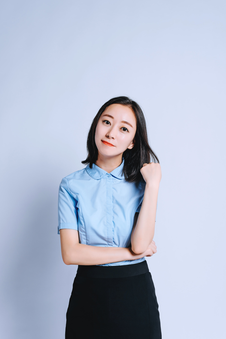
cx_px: 113
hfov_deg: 27.0
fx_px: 470
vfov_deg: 39.6
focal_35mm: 50
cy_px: 170
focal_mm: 50
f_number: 5.6
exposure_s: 1/200
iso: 100
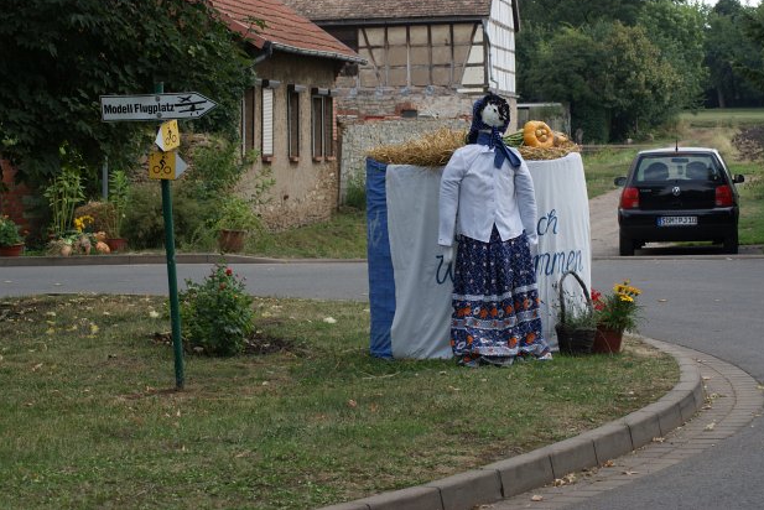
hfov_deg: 18.7
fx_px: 2314
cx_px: 395
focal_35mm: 109
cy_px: 246
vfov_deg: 12.6
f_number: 7.1
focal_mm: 70
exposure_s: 1/160
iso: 100
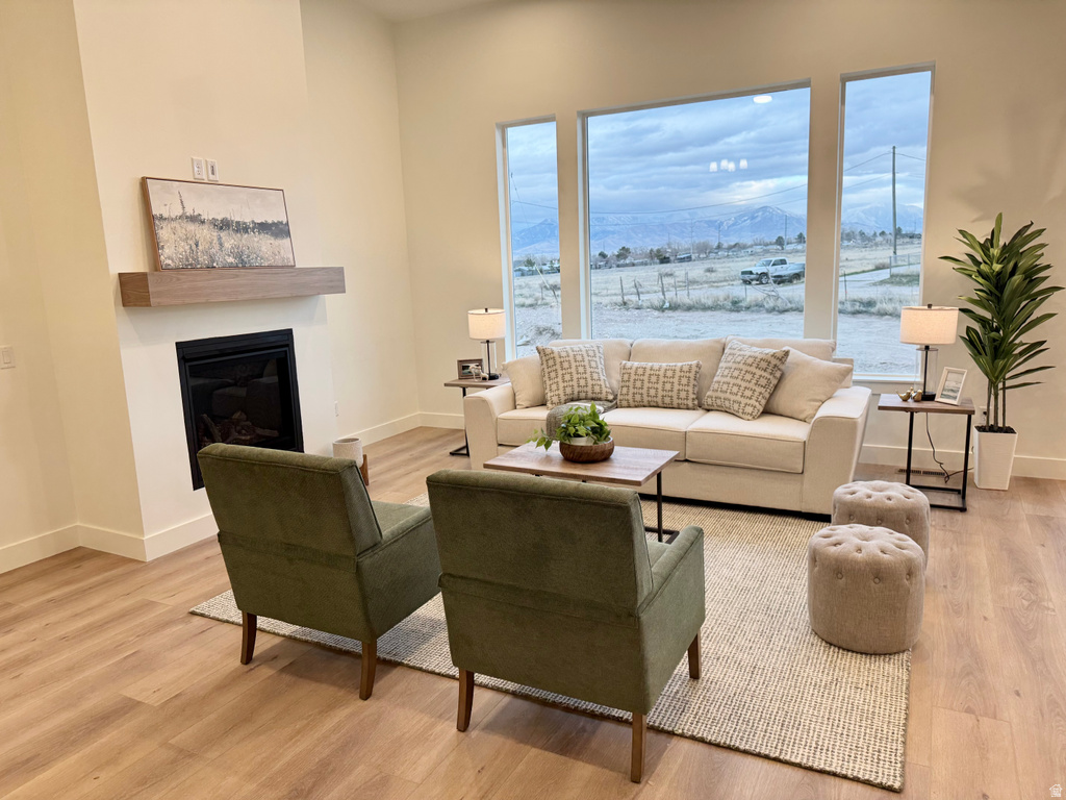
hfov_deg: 71.6
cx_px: 533
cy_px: 400
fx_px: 739
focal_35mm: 24
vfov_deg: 56.8
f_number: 1.78
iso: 100
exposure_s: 1/120
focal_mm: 6.76
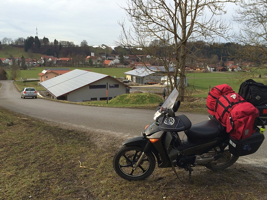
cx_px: 125
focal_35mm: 33
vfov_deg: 42.9
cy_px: 105
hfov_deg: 55.3
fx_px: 254
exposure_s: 1/684
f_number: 2.2
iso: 32
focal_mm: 4.15
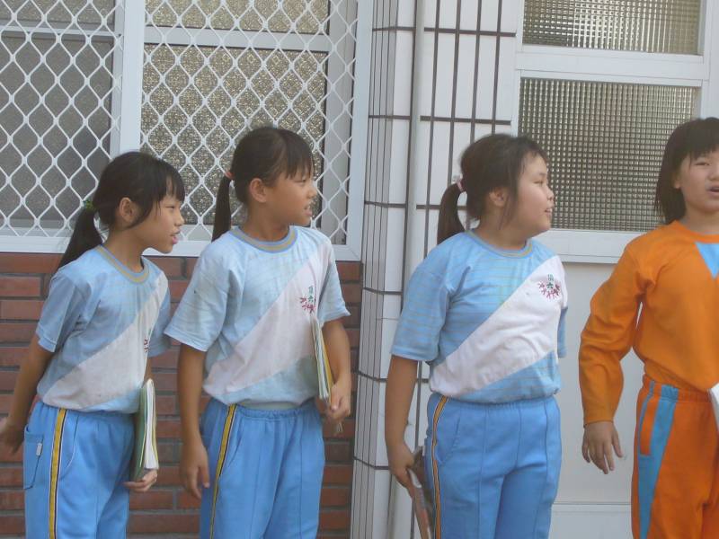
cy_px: 270
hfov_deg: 15.4
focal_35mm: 128
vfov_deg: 11.6
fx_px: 2659
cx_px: 360
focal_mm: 15.5
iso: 100
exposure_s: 1/160
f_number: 5.3
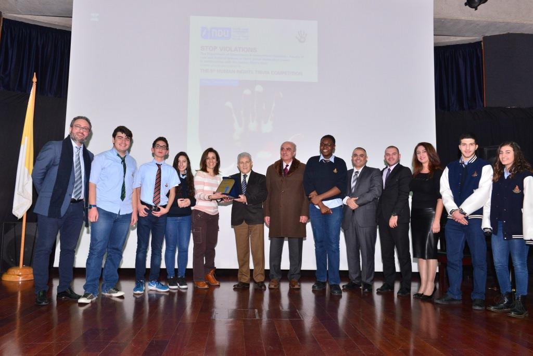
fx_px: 430
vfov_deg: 45.0
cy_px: 178
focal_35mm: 29
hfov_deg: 63.6
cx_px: 266
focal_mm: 29
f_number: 7.1
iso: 1250
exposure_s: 1/100
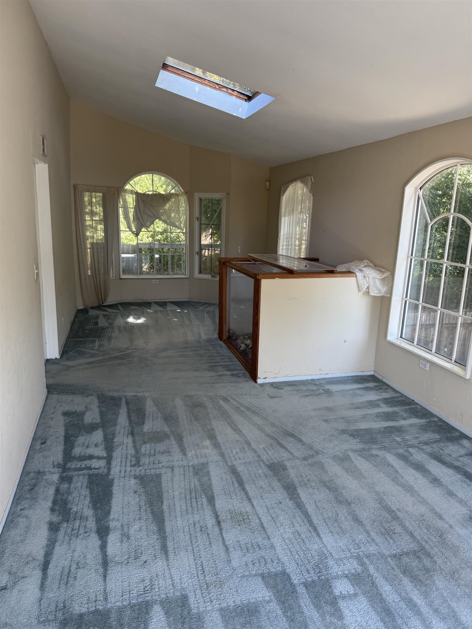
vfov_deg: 71.6
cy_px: 314
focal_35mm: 24
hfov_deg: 56.8
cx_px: 236
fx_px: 436
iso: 64
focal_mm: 6.76
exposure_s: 1/121
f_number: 1.78
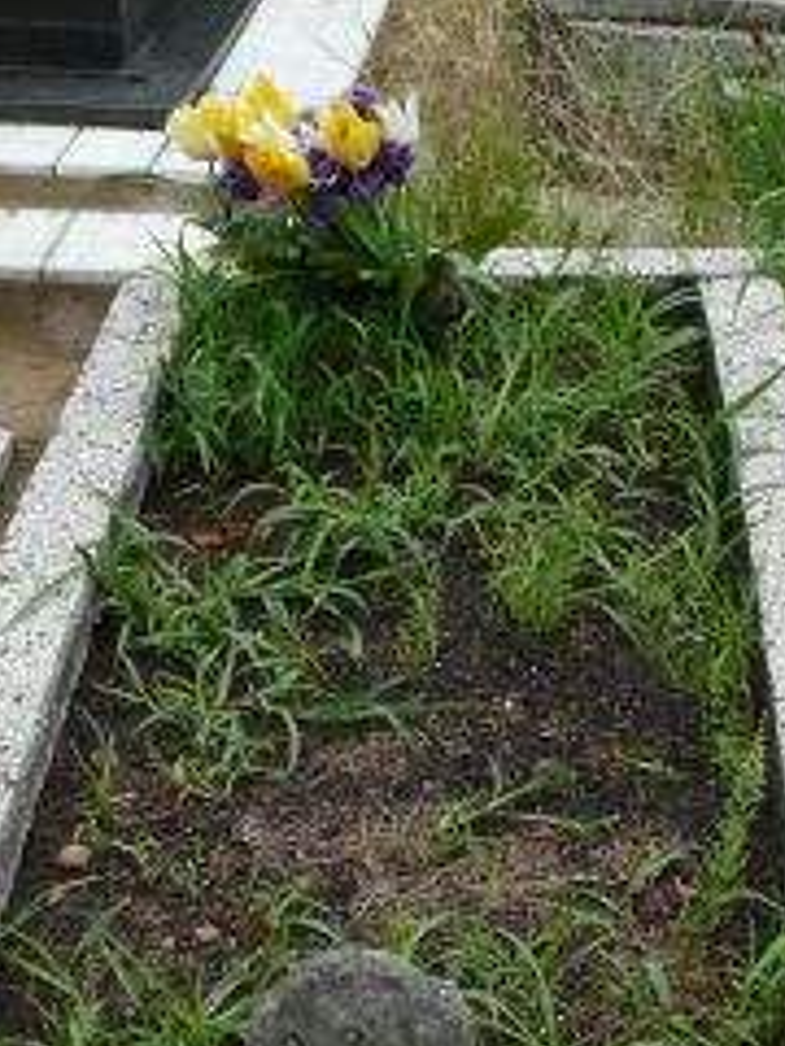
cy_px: 854
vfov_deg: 27.2
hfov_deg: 21.0
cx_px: 432
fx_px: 2117
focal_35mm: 70
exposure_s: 1/100
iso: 100
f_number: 4
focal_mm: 7.4
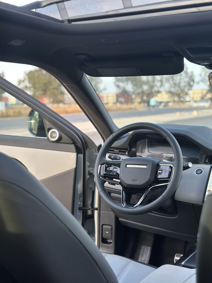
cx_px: 106
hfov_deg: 30.3
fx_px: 392
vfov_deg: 39.7
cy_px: 142
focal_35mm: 48
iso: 80
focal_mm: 6.86
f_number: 1.78
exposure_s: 1/195
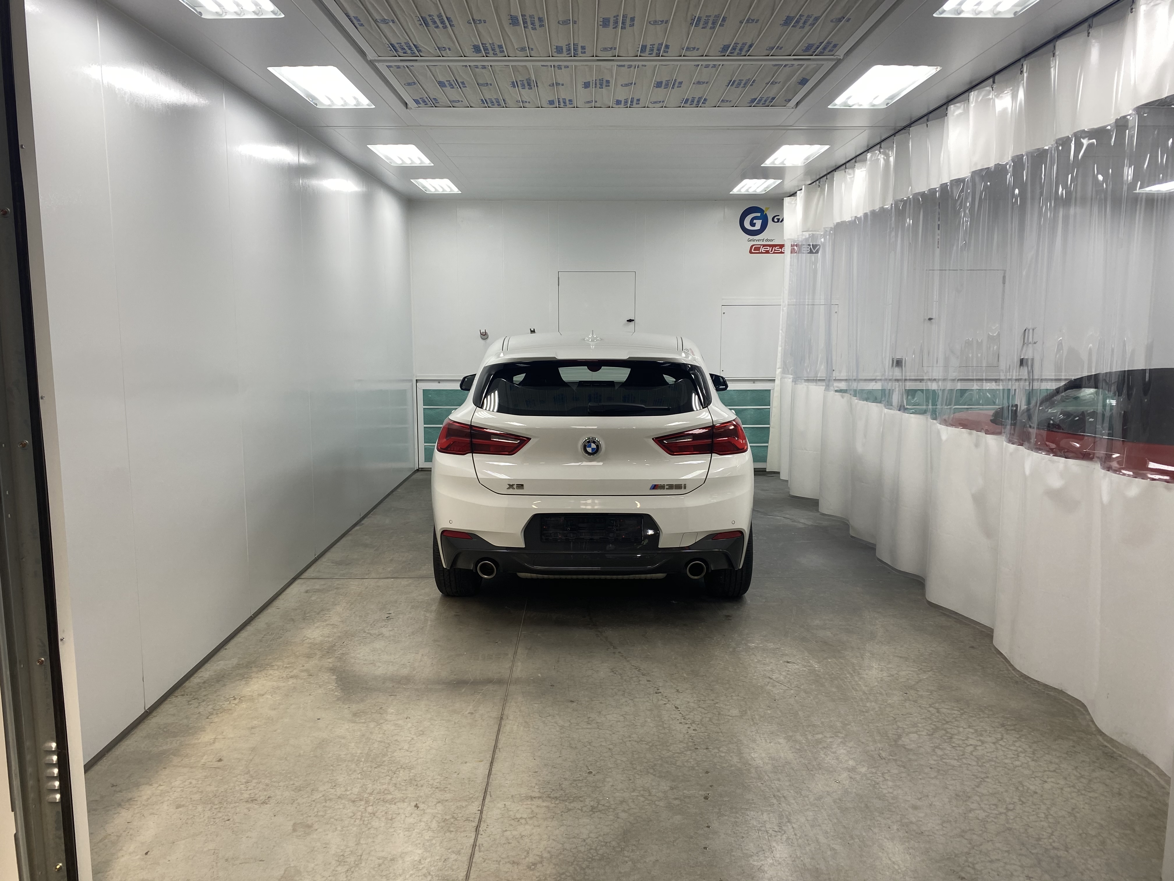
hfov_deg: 67.3
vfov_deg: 53.1
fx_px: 882
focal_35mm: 26
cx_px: 587
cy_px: 440
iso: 32
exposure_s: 1/108
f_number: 1.8
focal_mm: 4.25
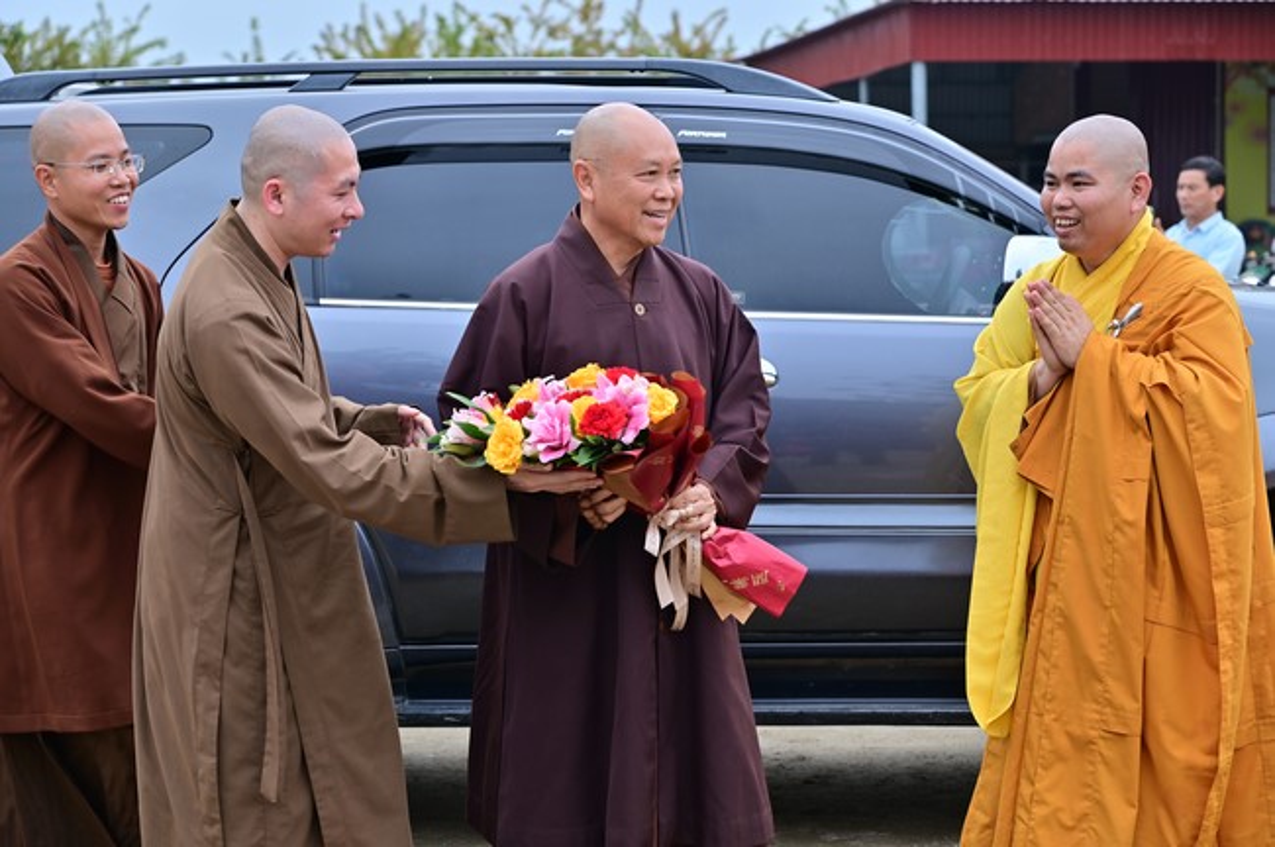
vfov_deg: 13.9
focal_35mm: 98
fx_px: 3467
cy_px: 424
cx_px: 638
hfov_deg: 20.8
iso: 100
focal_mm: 98
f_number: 6.3
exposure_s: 1/200
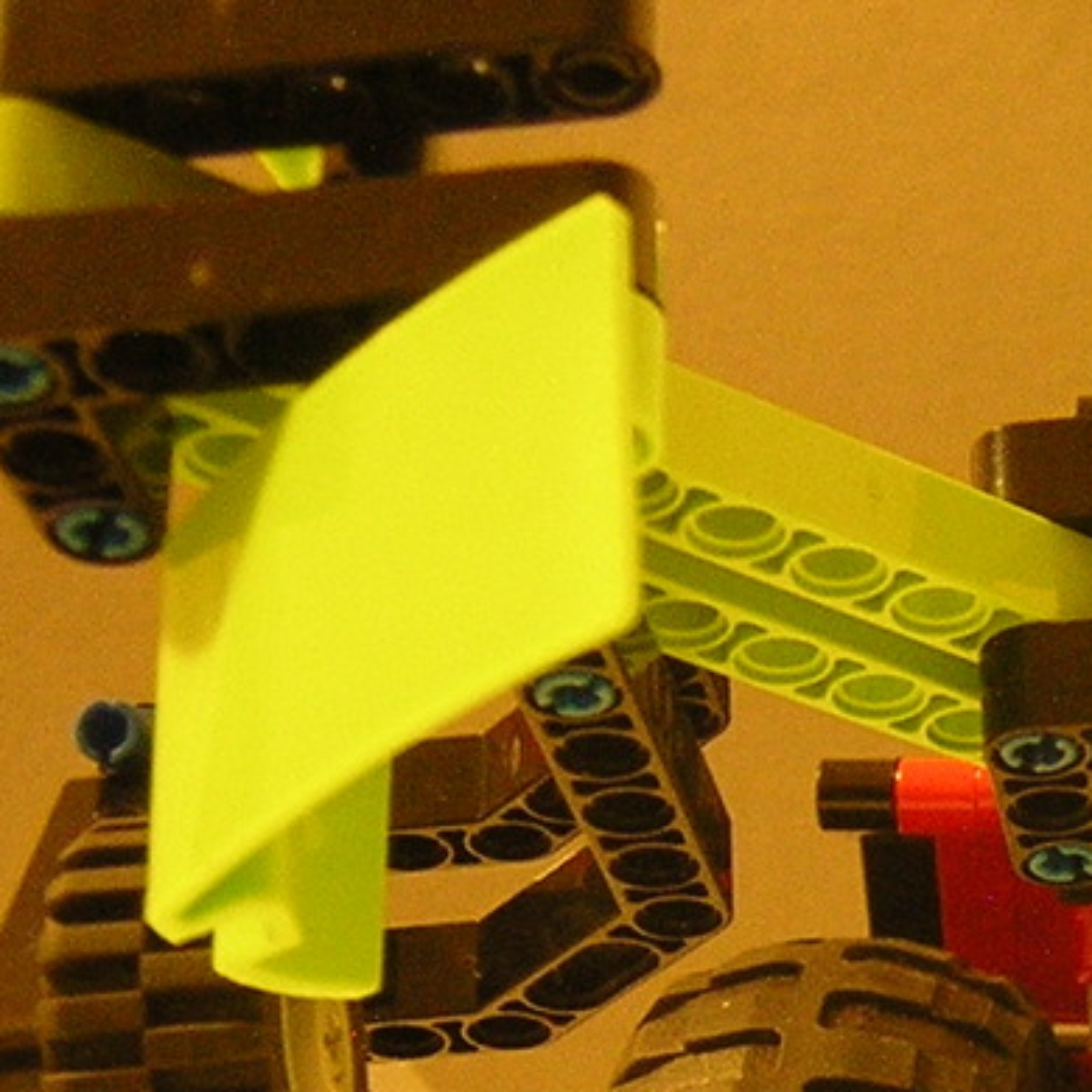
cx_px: 1434
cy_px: 986
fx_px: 3498
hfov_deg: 16.7
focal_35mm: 98
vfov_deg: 17.5
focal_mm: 4.7
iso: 400
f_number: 2.6
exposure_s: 1/2.7
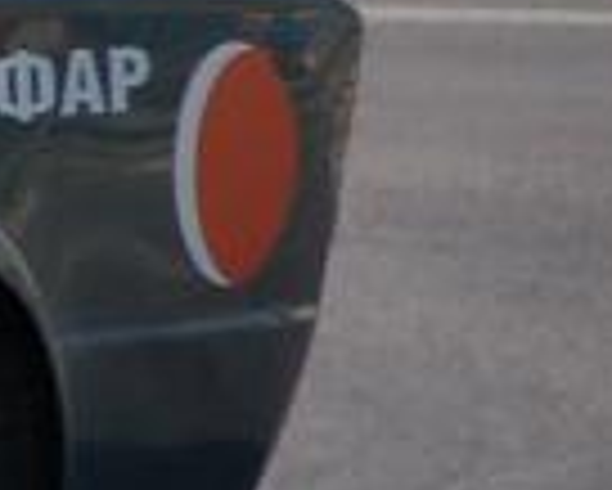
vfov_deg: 1.4
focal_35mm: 1110
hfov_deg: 1.7
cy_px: 173
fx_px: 20111
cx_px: -1629
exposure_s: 1/1000
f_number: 4.8
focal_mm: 105
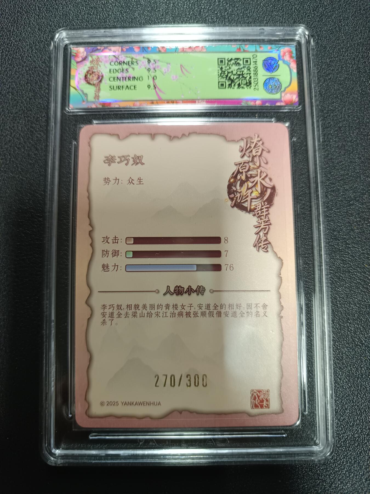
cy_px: 247
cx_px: 185
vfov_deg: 71.6
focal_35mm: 24
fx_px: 342
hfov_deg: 56.8
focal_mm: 5.31
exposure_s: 1/50
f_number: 1.7
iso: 931
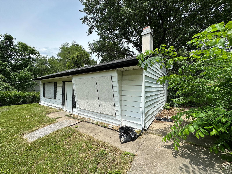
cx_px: 116
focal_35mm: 14
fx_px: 94
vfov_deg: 85.7
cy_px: 87
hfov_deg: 102.1
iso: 50
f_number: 2.2
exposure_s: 1/1715
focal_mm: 2.22
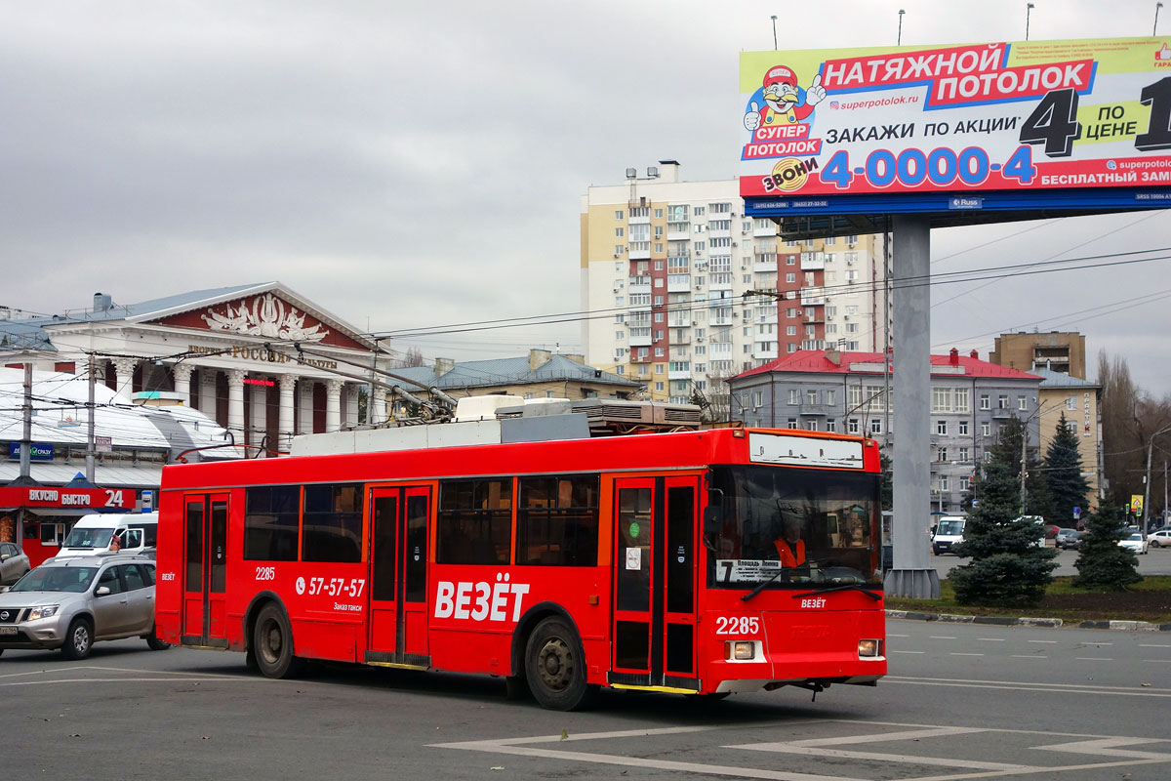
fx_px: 1724
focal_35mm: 53
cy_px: 390
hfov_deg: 37.5
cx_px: 586
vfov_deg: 25.5
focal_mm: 19.53
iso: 250
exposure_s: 1/500
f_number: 3.5
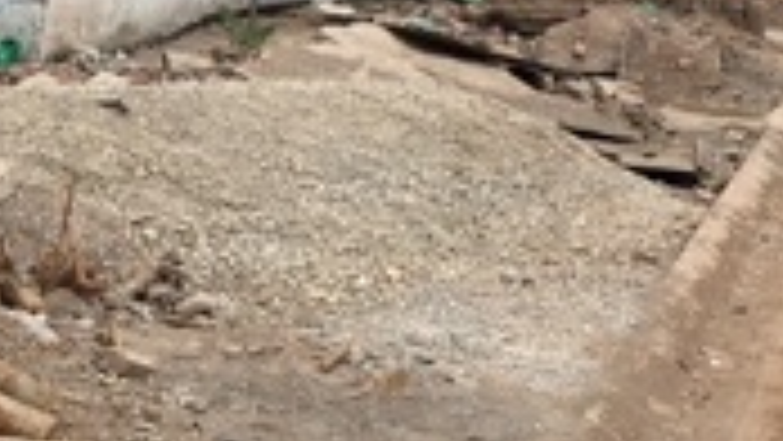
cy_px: 209
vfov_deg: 13.3
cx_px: 117
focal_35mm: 91
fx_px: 1890
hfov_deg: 23.0
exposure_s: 1/541
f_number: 2.2
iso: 25
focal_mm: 4.15
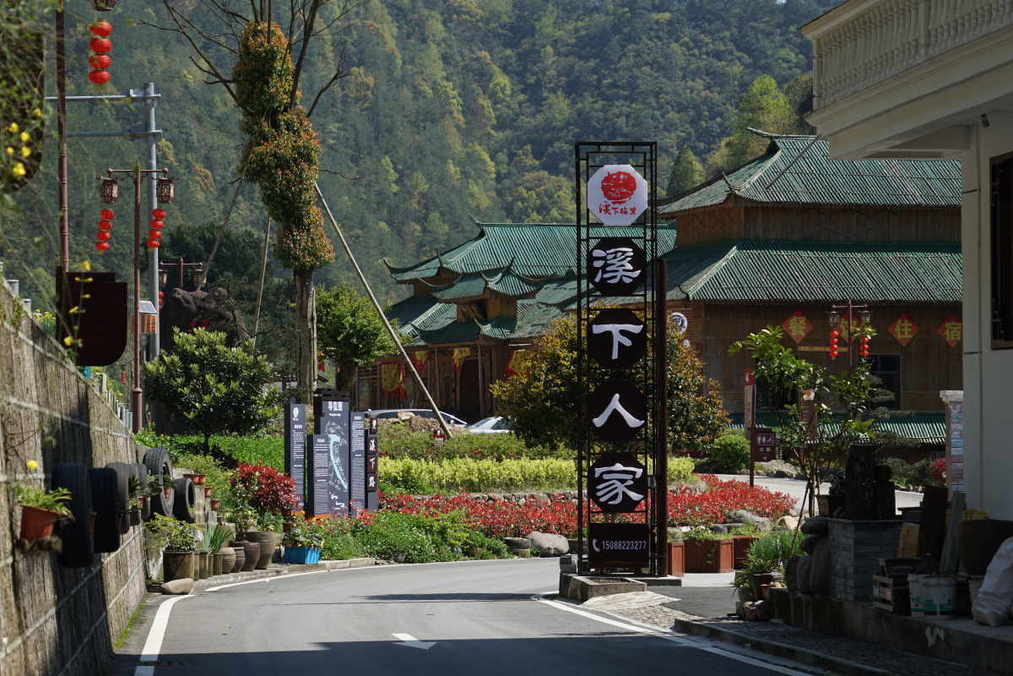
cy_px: 338
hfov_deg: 17.8
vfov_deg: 11.9
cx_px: 506
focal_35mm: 115
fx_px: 3236
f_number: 8
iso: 100
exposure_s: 1/200
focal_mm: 115
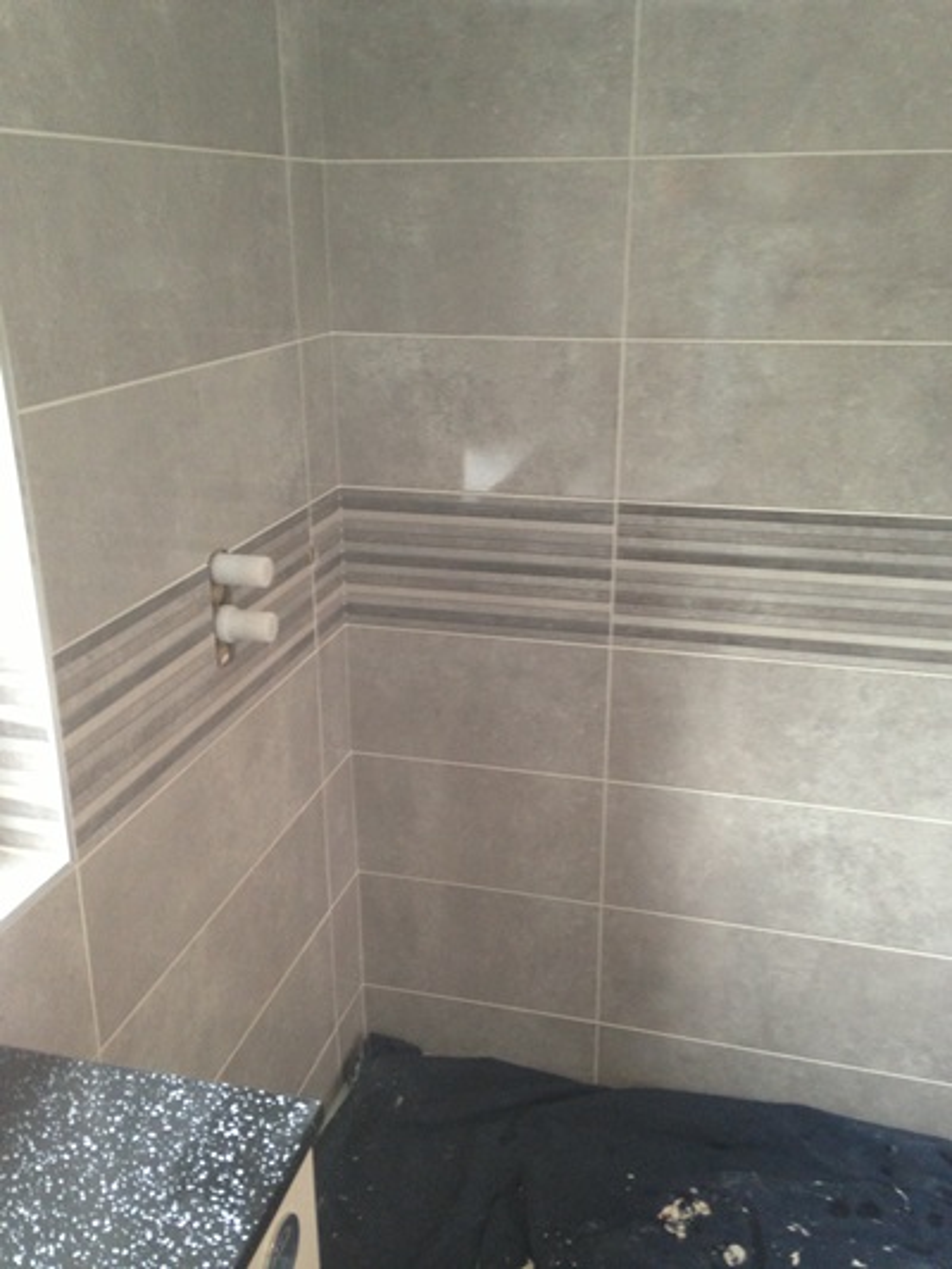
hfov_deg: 43.0
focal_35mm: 33
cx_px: 476
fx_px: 1210
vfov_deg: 55.3
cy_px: 634
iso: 200
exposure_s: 1/20
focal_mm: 4.13
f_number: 2.4
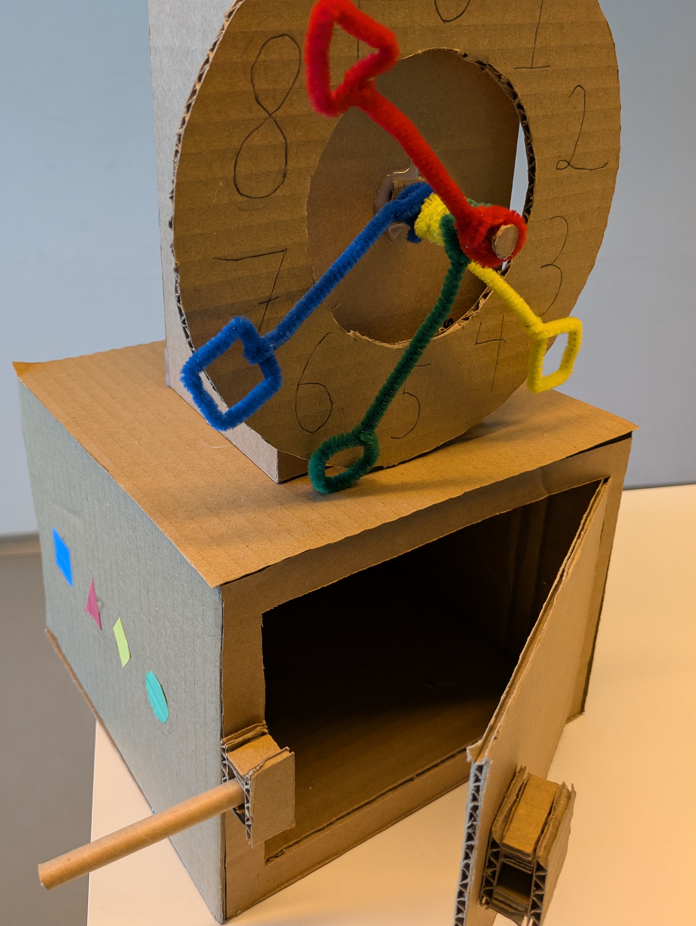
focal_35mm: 31
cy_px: 379
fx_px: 830
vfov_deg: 58.0
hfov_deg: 45.4
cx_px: 314
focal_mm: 5.43
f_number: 1.89
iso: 107
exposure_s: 1/100
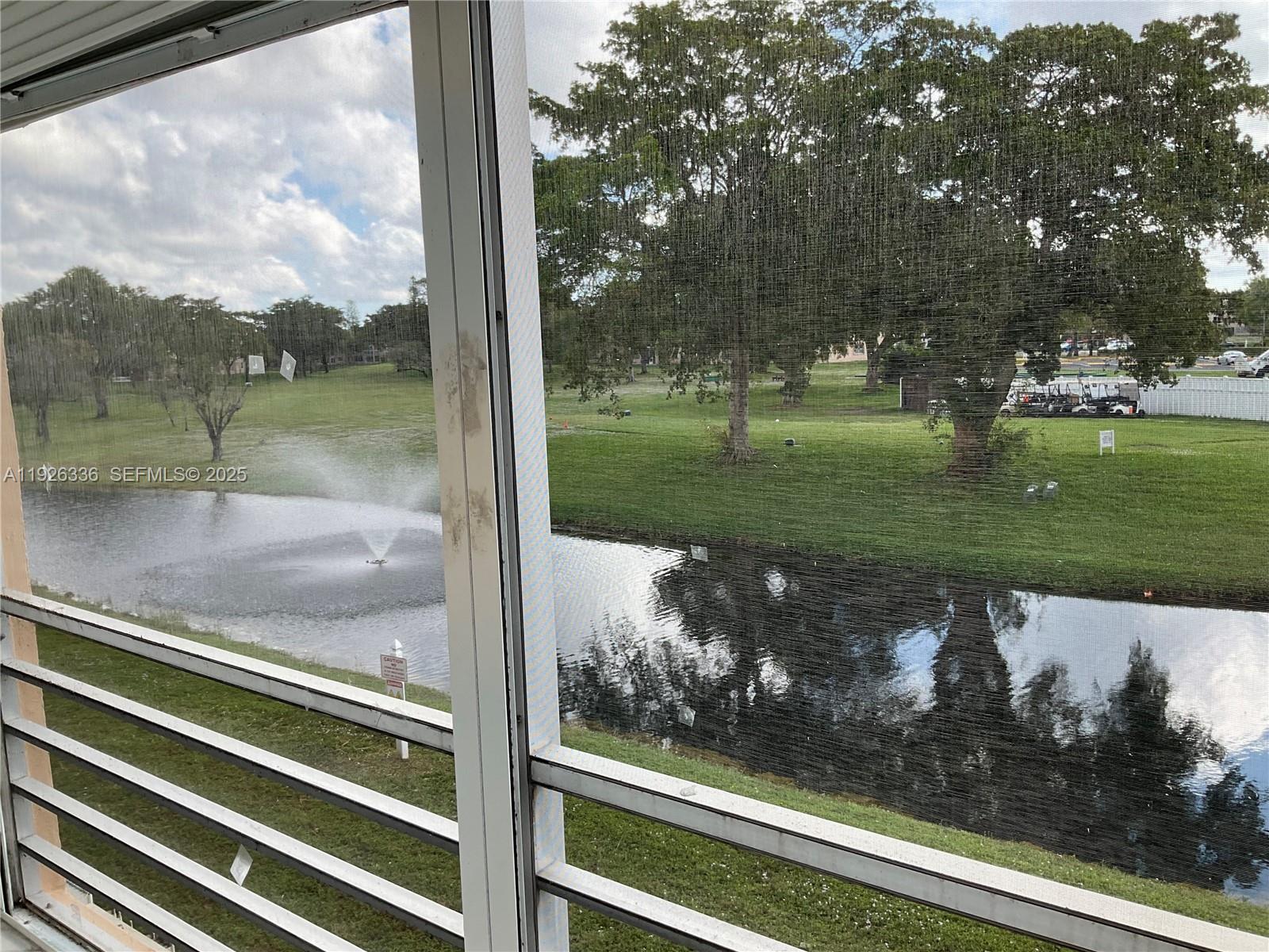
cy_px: 476
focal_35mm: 29
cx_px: 634
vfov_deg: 48.2
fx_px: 1063
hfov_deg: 61.7
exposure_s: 1/666
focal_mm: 3
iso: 16
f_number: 1.8
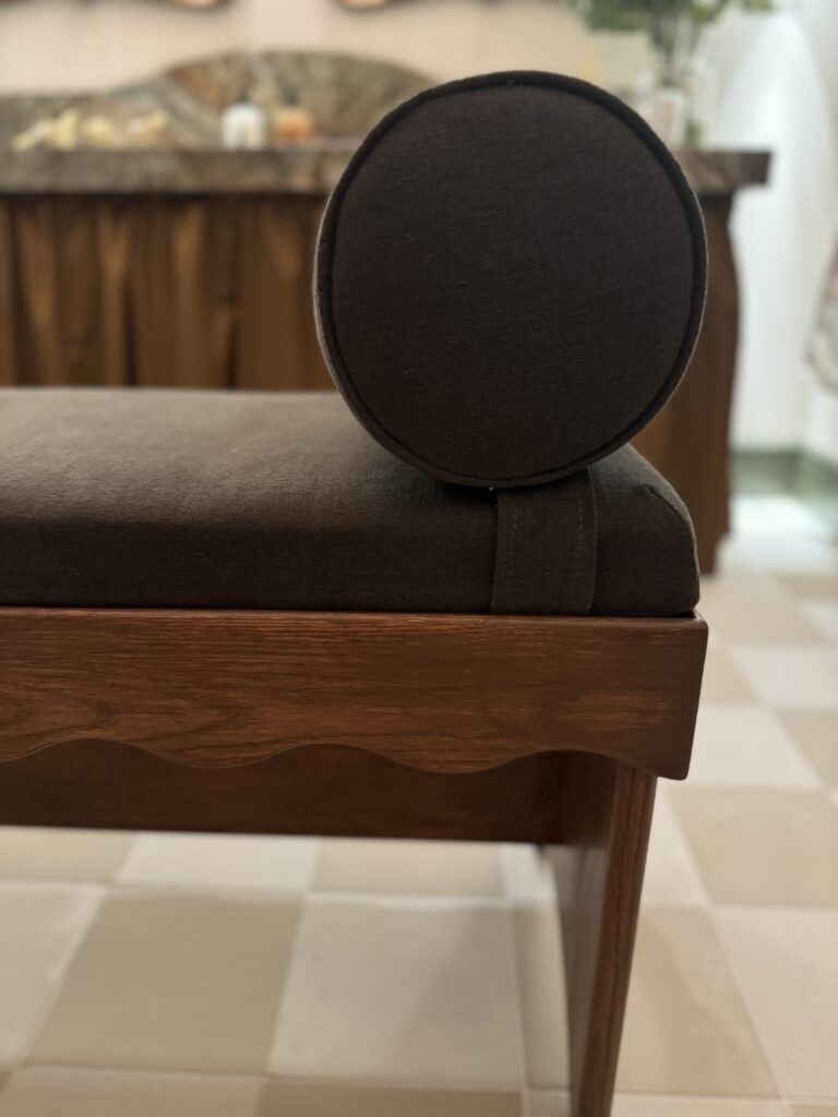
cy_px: 558
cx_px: 419
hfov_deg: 56.8
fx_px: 775
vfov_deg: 71.6
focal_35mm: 24
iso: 800
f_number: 1.78
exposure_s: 1/33
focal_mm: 6.76
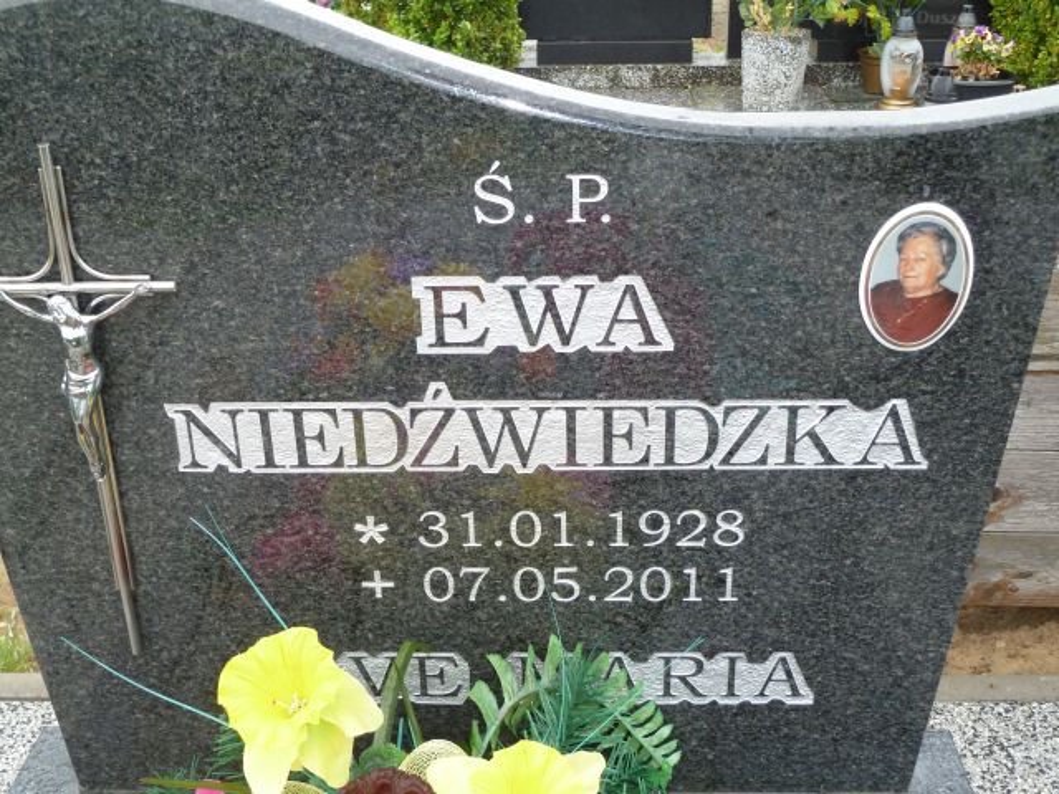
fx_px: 1285
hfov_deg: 44.8
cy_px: 397
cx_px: 530
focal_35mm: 42
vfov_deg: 34.3
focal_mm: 6.9
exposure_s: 1/30
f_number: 3.7
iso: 125
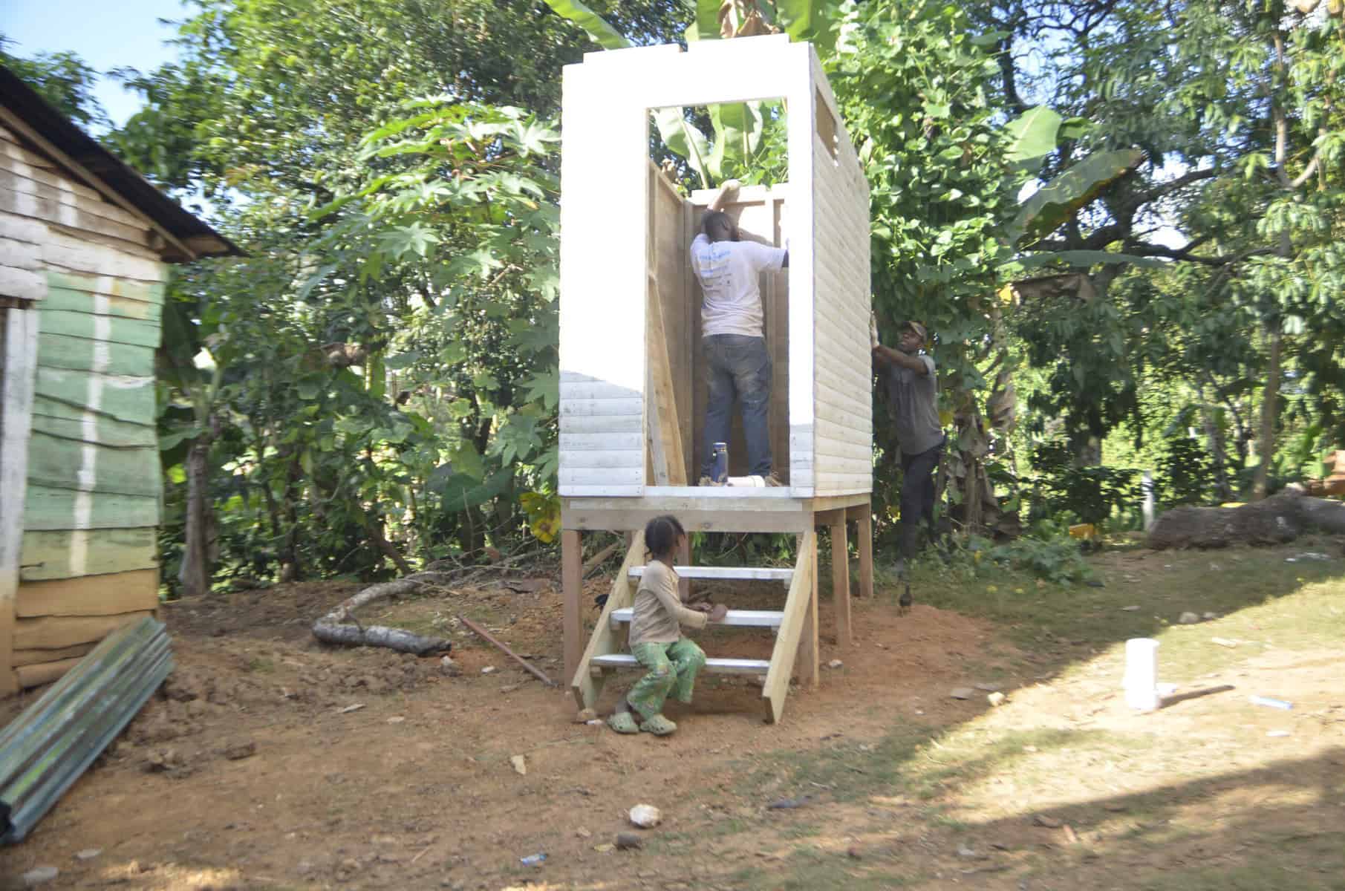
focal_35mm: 33
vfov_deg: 39.8
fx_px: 1231
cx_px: 672
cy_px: 446
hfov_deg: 57.3
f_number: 4
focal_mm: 22
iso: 100
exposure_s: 1/200
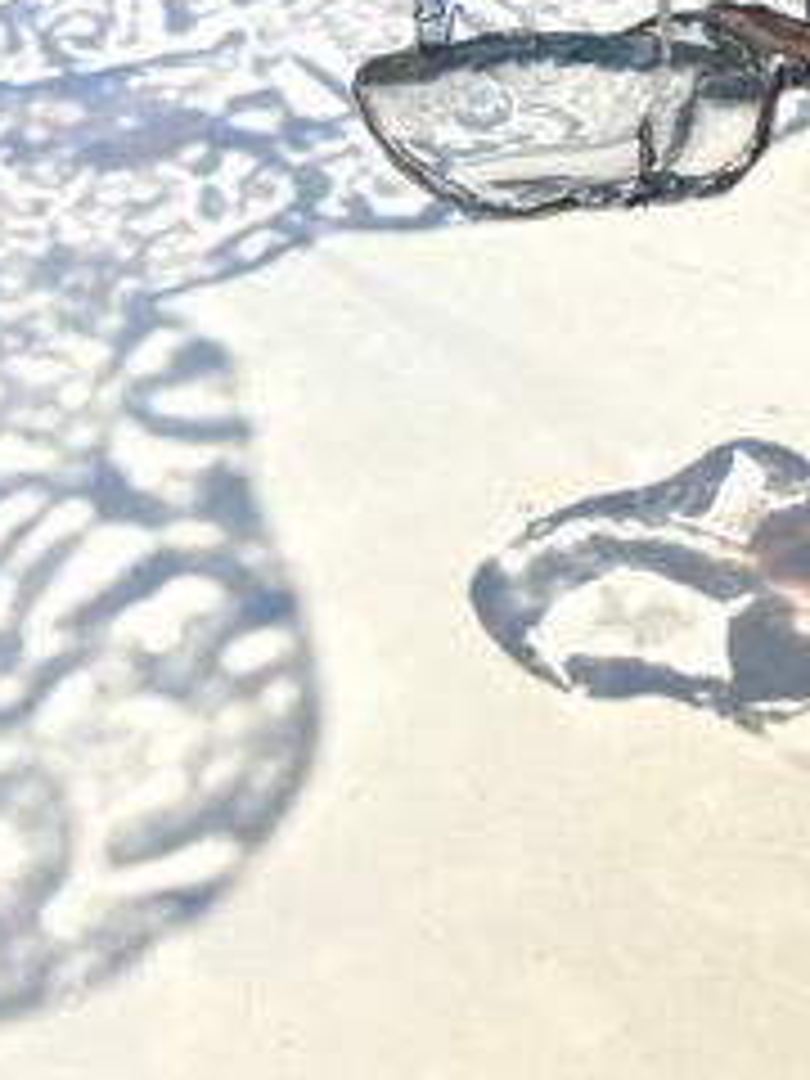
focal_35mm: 52
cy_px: 585
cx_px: 396
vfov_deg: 36.8
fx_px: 1622
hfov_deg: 28.0
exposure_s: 1/100
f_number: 1.8
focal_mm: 4.25
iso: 40
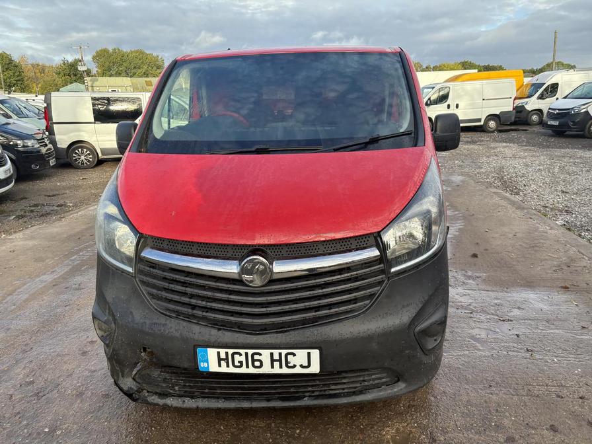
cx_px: 296
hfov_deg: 67.3
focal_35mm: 26
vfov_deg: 53.1
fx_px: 445
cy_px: 222
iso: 50
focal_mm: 5.96
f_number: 1.6
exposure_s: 1/482
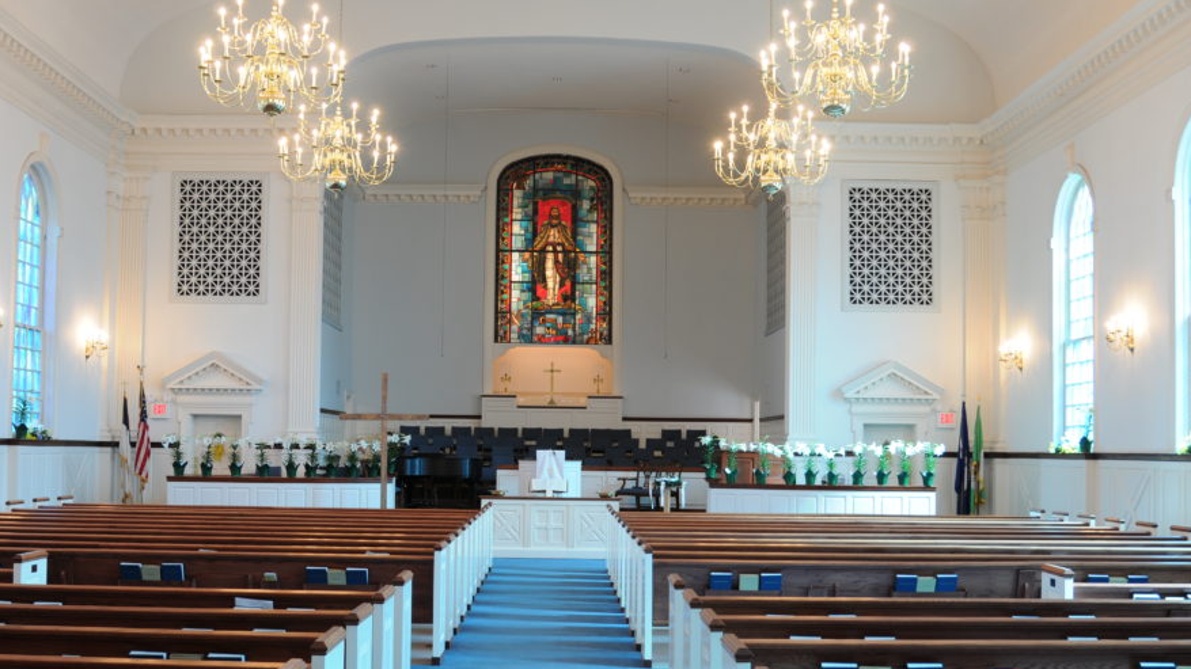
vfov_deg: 27.1
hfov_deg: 46.3
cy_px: 373
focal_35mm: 44
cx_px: 542
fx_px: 1389
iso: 200
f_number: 4
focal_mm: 24
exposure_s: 1/15
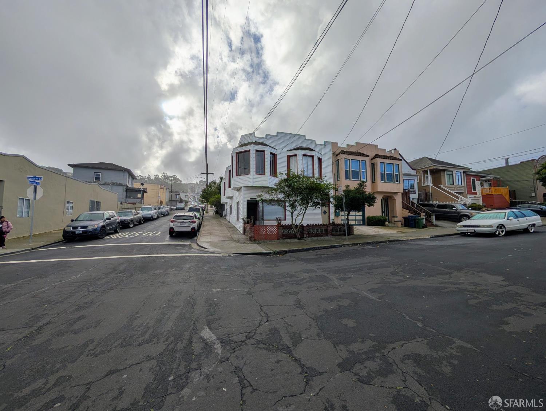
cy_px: 206
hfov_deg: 110.5
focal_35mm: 12
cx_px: 273
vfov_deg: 94.6
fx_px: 190
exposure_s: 1/9804
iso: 48
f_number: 1.7
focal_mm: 2.02
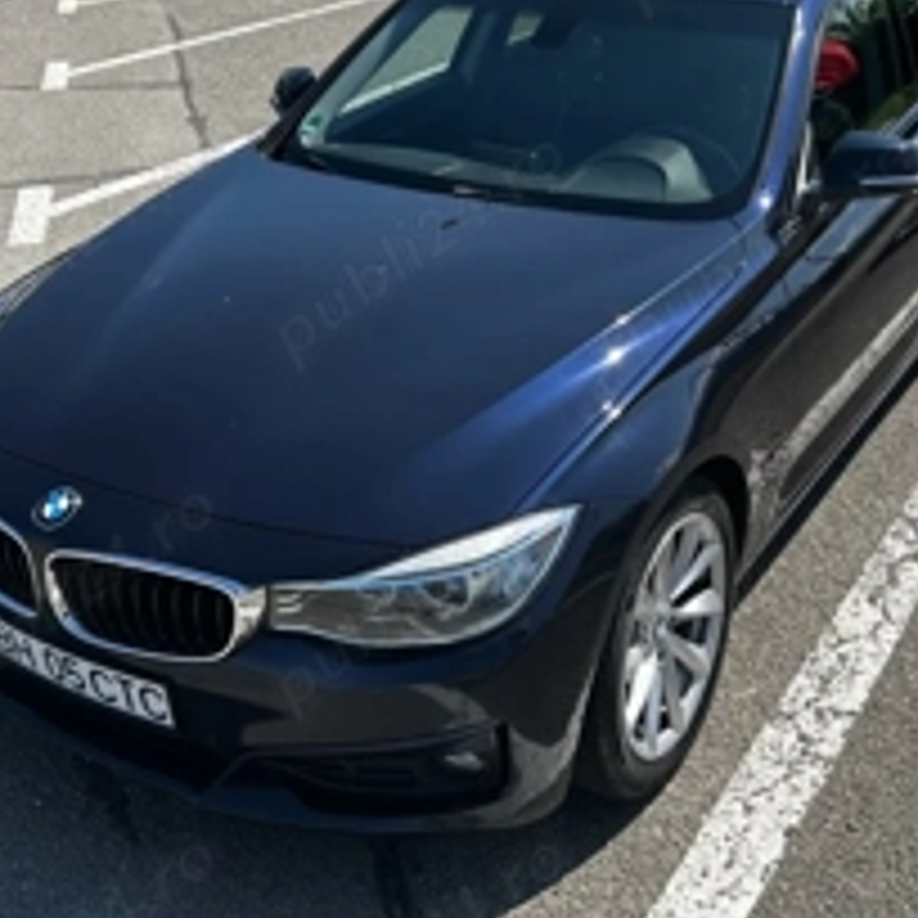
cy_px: 302
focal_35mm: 45
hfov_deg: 37.5
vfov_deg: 37.1
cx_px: 508
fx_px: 1350
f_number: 1.5
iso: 50
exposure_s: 1/2632
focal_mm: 5.7
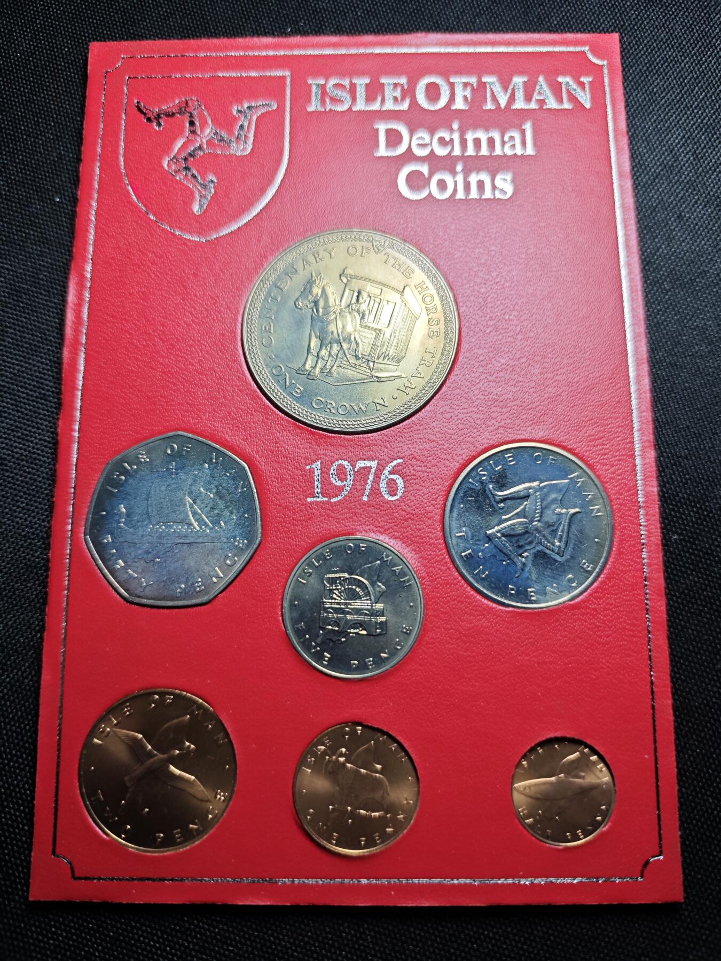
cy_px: 480
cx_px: 360
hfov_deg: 56.8
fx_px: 667
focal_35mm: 24
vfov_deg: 71.6
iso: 50
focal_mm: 5.84
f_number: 1.6
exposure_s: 1/129
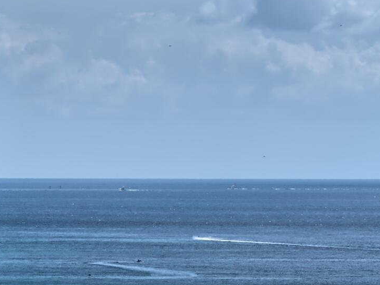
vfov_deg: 3.5
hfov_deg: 4.6
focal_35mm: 425
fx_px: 4667
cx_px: -352
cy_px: 291
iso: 100
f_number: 9.5
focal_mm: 107
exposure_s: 1/250
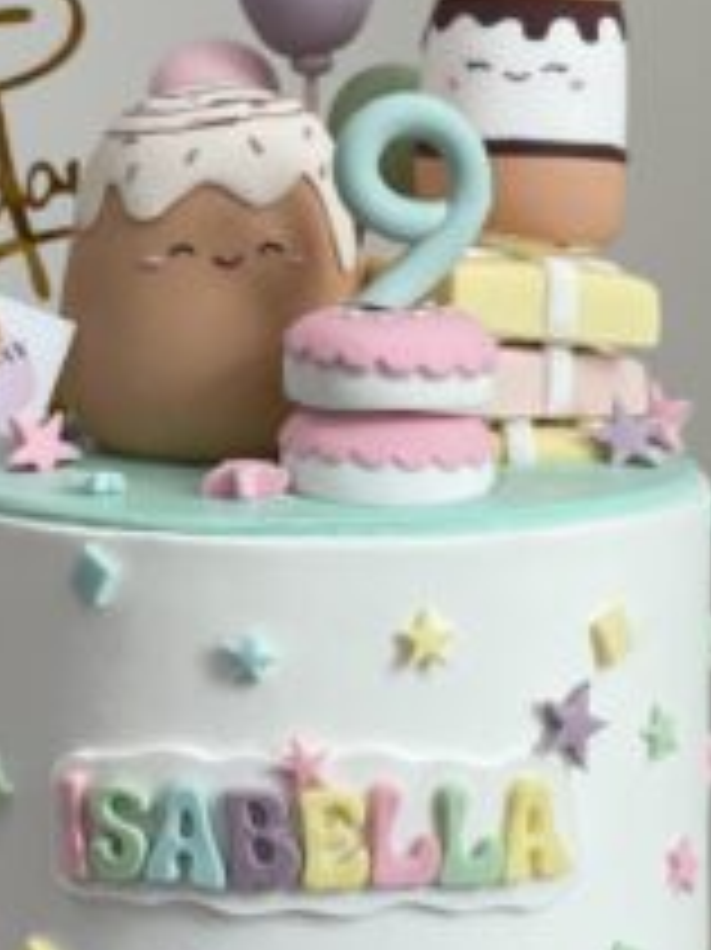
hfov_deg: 9.2
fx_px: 4441
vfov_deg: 12.2
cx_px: 302
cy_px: 664
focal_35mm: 162
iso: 40
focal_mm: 7.5
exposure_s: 1/100
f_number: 2.2
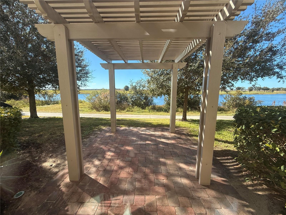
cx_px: 143
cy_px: 108
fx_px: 116
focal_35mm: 14
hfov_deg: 102.1
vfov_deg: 85.7
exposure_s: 1/694
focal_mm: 2.22
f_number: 2.2
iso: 64
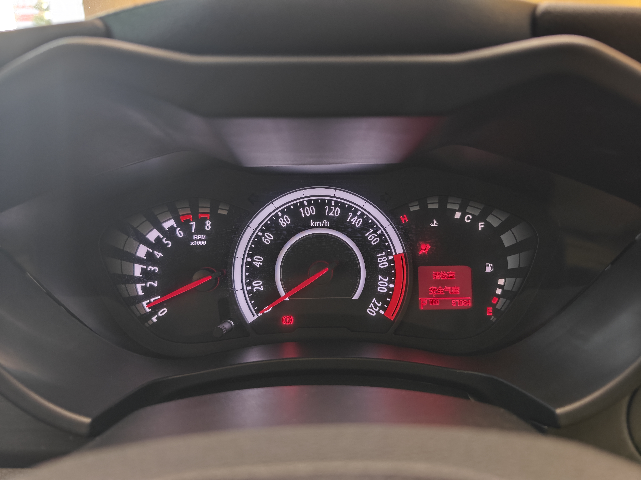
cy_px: 240
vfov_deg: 58.9
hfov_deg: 73.9
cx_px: 320
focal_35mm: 23
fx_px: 426
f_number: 1.9
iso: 640
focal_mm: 8.7
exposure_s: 1/32.5
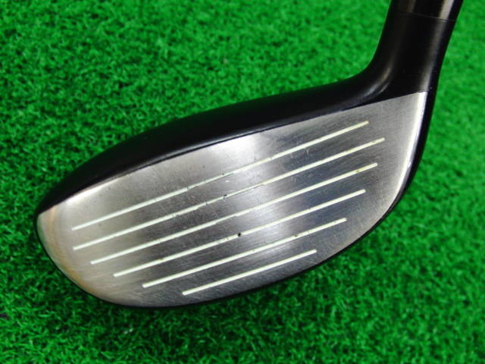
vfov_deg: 38.7
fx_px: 518
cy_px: 182
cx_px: 242
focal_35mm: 37
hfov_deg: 50.1
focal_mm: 6.42
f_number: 3.6
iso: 400
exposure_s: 1/30
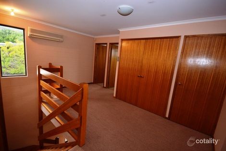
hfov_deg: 95.0
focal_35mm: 16
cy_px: 76
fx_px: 104
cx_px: 113
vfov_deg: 72.0
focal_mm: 11
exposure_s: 1/60
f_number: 7.1
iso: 800
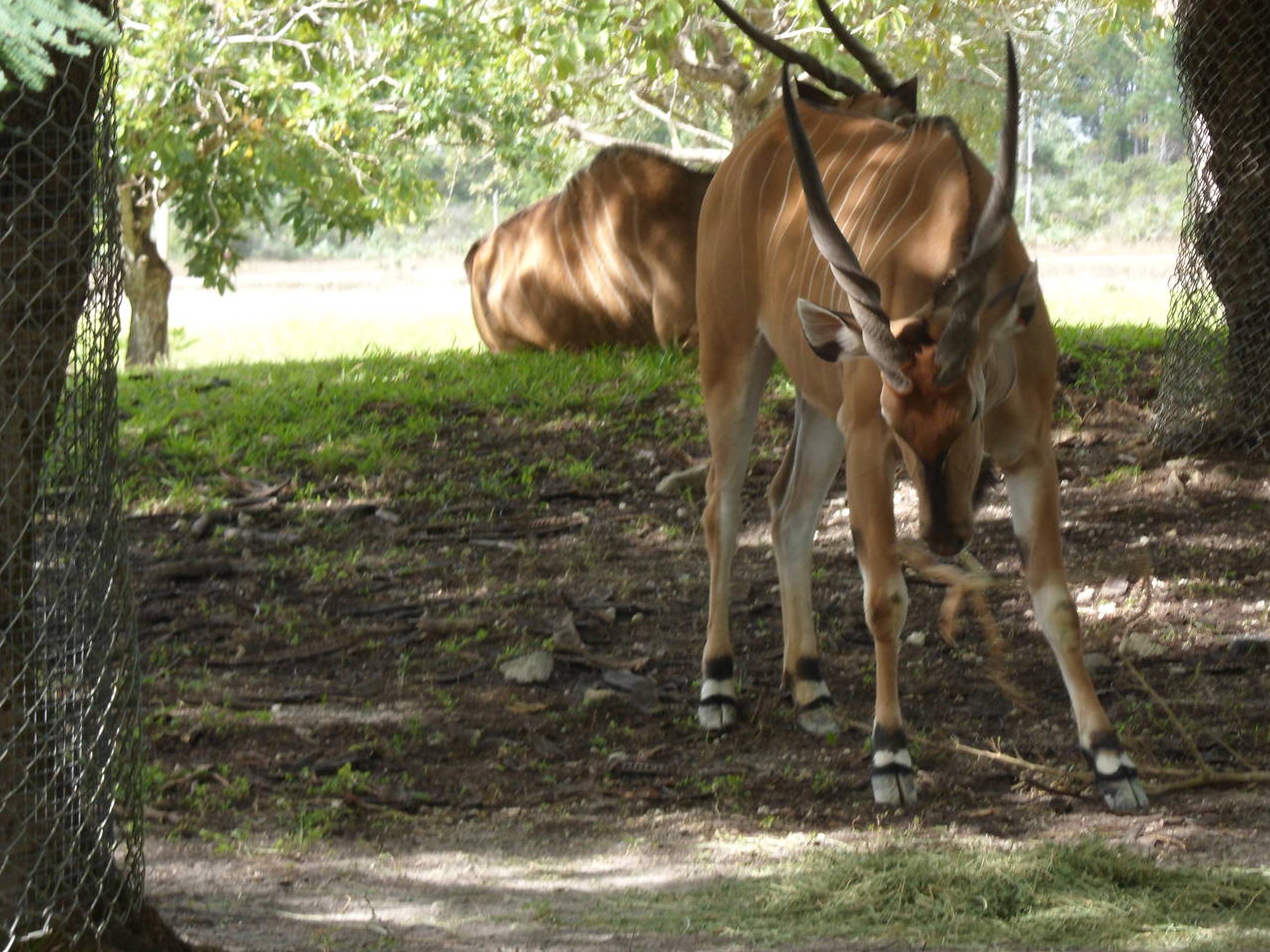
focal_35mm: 253
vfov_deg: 5.9
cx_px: 765
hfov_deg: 7.8
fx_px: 9281
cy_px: 374
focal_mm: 36.2
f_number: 5.6
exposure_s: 1/60
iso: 80
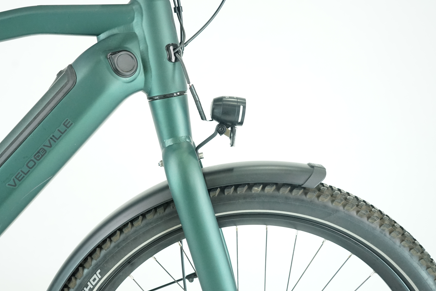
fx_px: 424
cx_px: 191
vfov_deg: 37.9
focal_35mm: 35
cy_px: 142
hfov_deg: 54.3
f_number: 5
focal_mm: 30
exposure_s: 1/200
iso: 3200
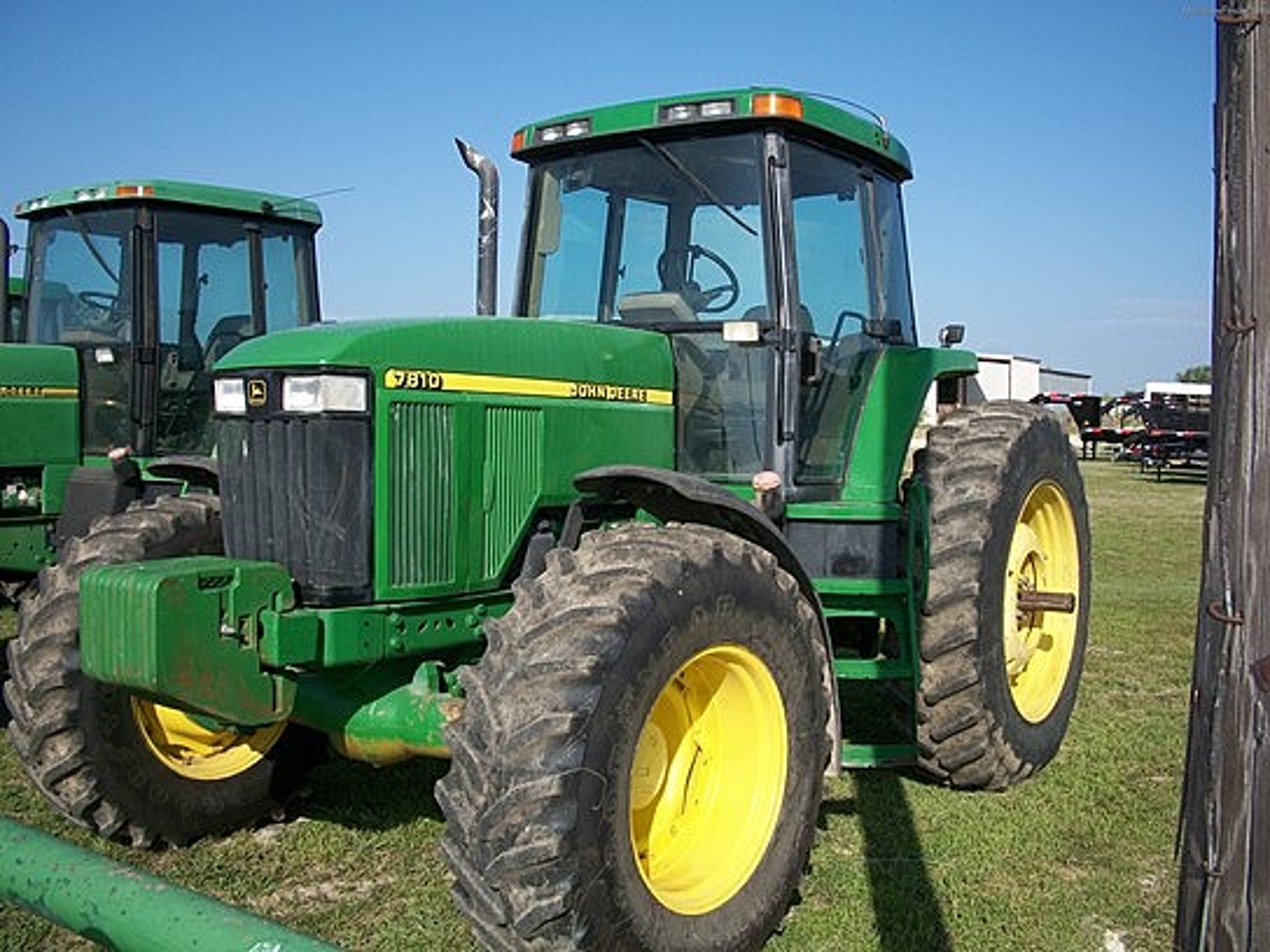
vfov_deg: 40.7
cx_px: 635
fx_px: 1284
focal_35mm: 35
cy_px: 476
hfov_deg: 52.6
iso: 80
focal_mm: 6.3
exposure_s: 1/400
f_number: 5.6
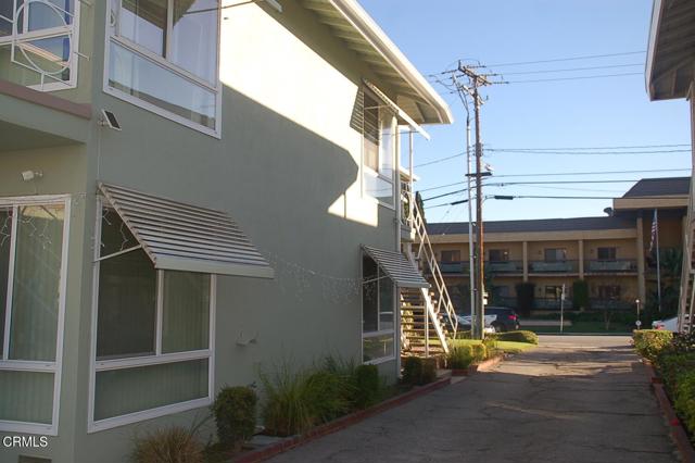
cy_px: 232
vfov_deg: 35.5
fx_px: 724
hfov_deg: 51.3
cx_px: 348
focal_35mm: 38
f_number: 5.6
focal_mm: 25
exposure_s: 1/500
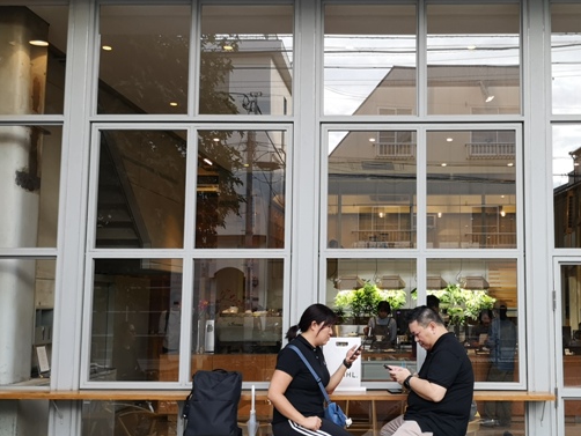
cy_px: 229
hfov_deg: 43.0
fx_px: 722
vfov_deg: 33.6
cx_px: 405
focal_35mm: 43
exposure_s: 1/100
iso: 64
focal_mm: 3.95
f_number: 1.8
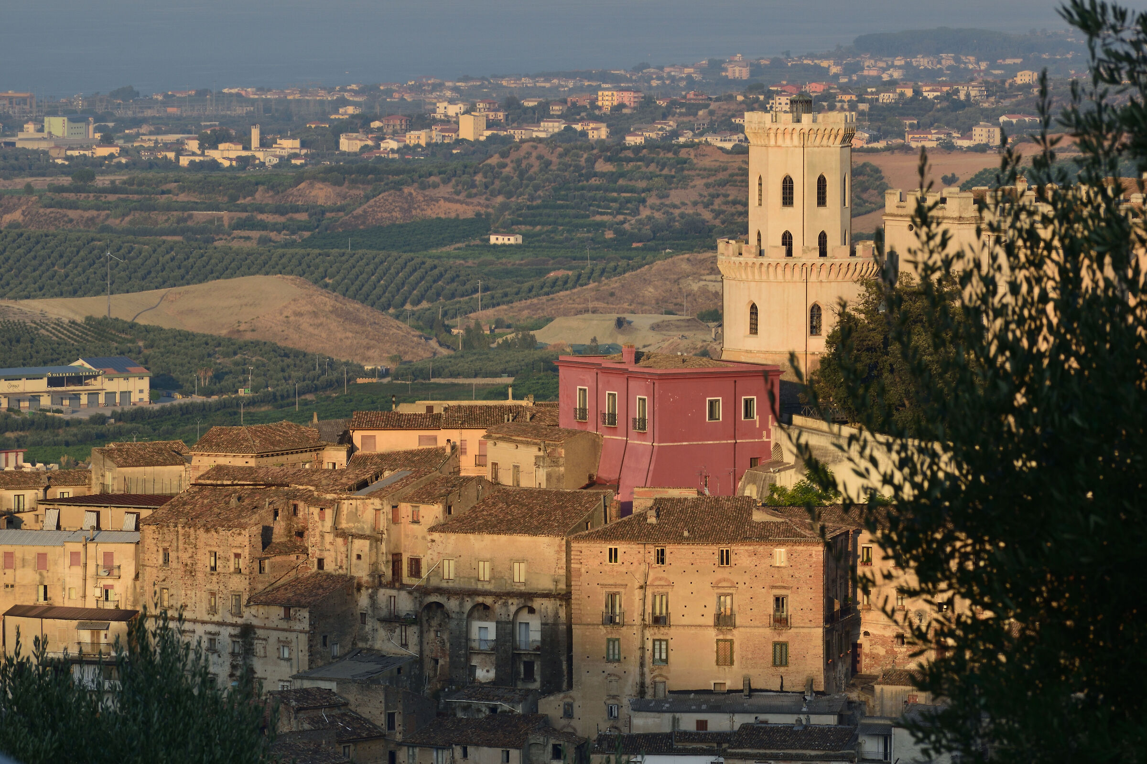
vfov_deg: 5.4
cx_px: 574
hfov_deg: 8.1
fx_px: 8124
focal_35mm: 255
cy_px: 382
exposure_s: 1/100
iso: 100
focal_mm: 170
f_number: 18
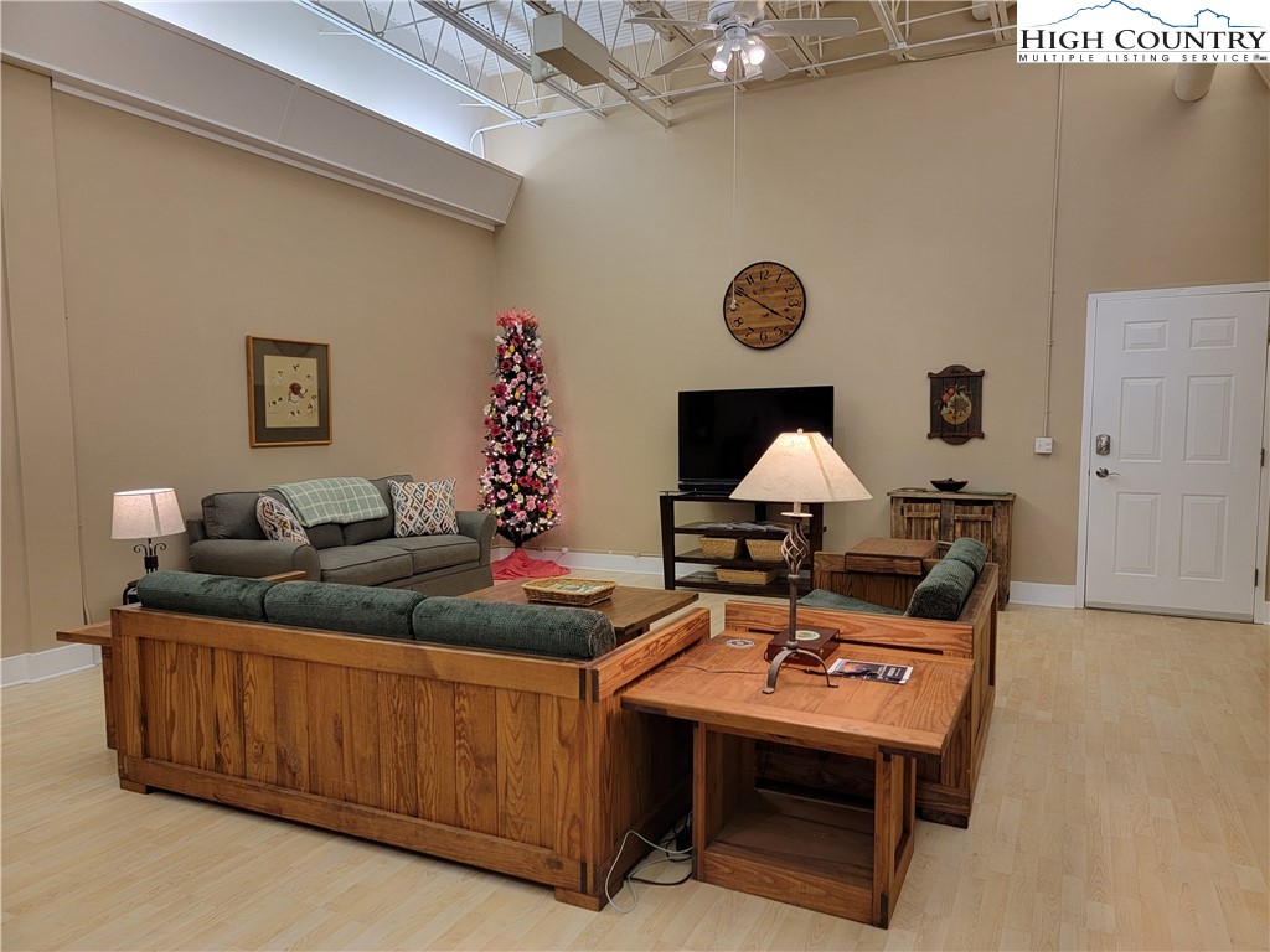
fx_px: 881
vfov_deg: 56.8
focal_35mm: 24
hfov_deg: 71.6
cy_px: 476
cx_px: 635
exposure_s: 1/60
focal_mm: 6.7
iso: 200
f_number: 1.8
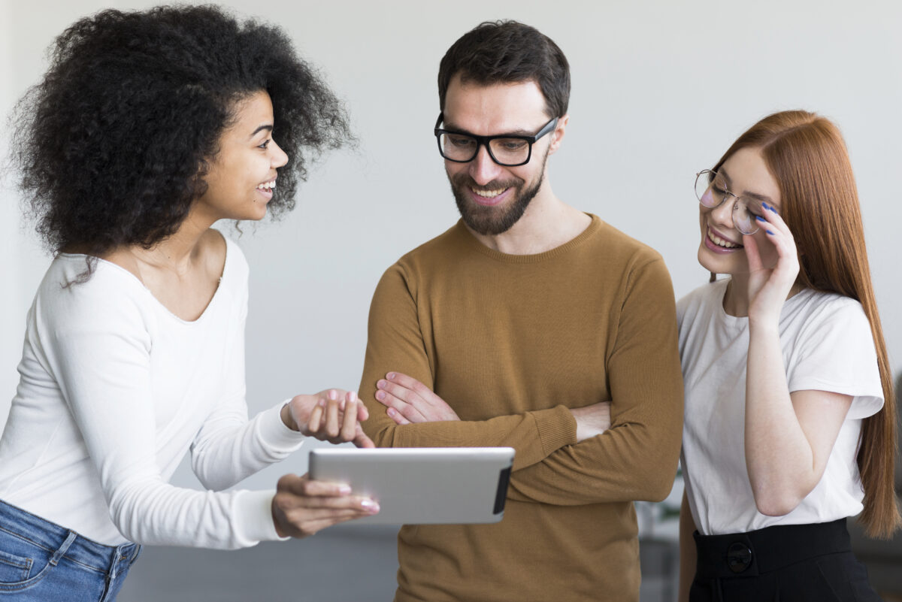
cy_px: 301
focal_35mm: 85
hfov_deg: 23.9
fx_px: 2130
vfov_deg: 16.1
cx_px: 451
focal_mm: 85
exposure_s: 1/200
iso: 400
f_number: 2.8
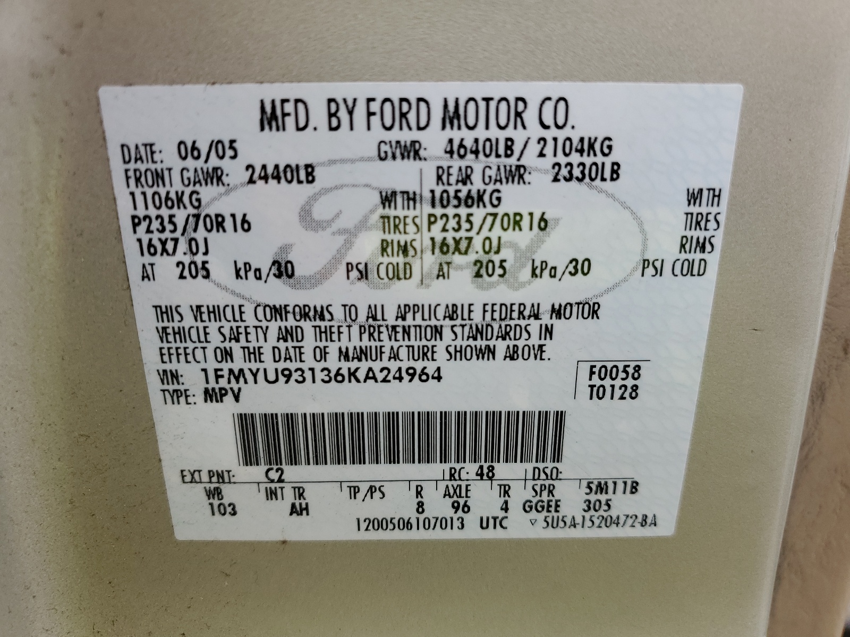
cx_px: 425
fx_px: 638
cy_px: 318
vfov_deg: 53.1
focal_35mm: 26
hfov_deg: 67.3
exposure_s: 1/526
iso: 50
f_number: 1.5
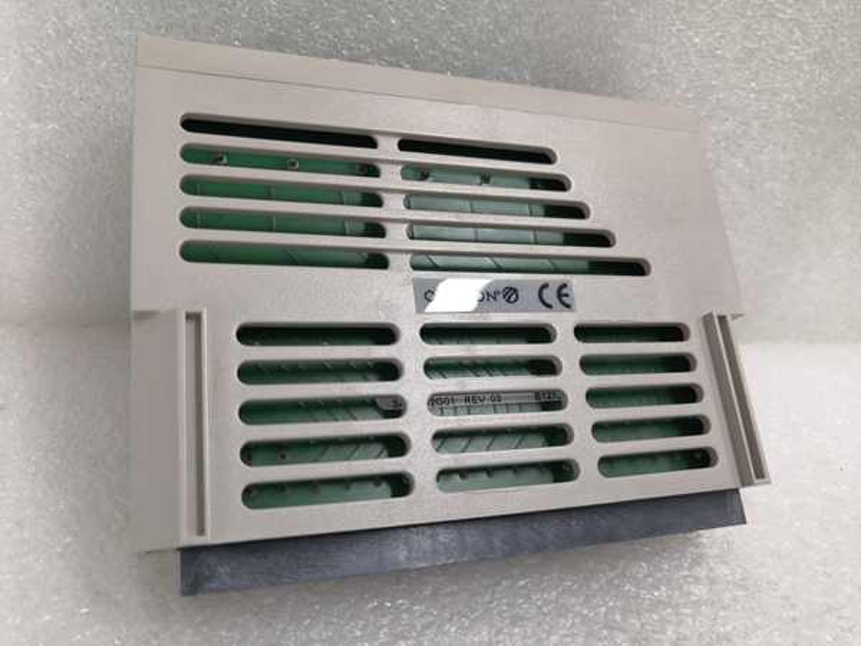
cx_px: 430
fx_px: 672
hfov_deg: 65.3
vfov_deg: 51.4
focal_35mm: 27
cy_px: 323
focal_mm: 3.95
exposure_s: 1/50
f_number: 1.8
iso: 160
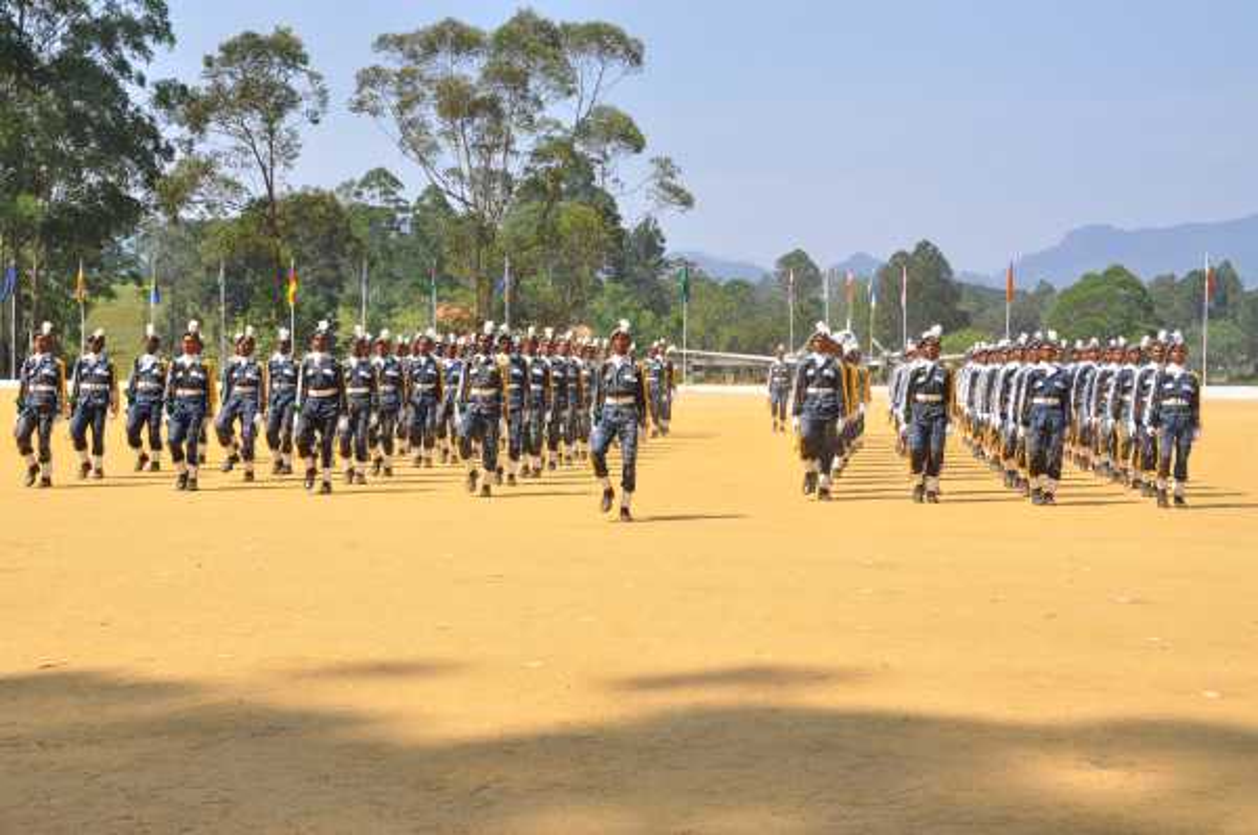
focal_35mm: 51
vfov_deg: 26.4
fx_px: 1779
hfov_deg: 38.9
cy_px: 418
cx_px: 629
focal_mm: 34
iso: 200
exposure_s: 1/160
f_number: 13
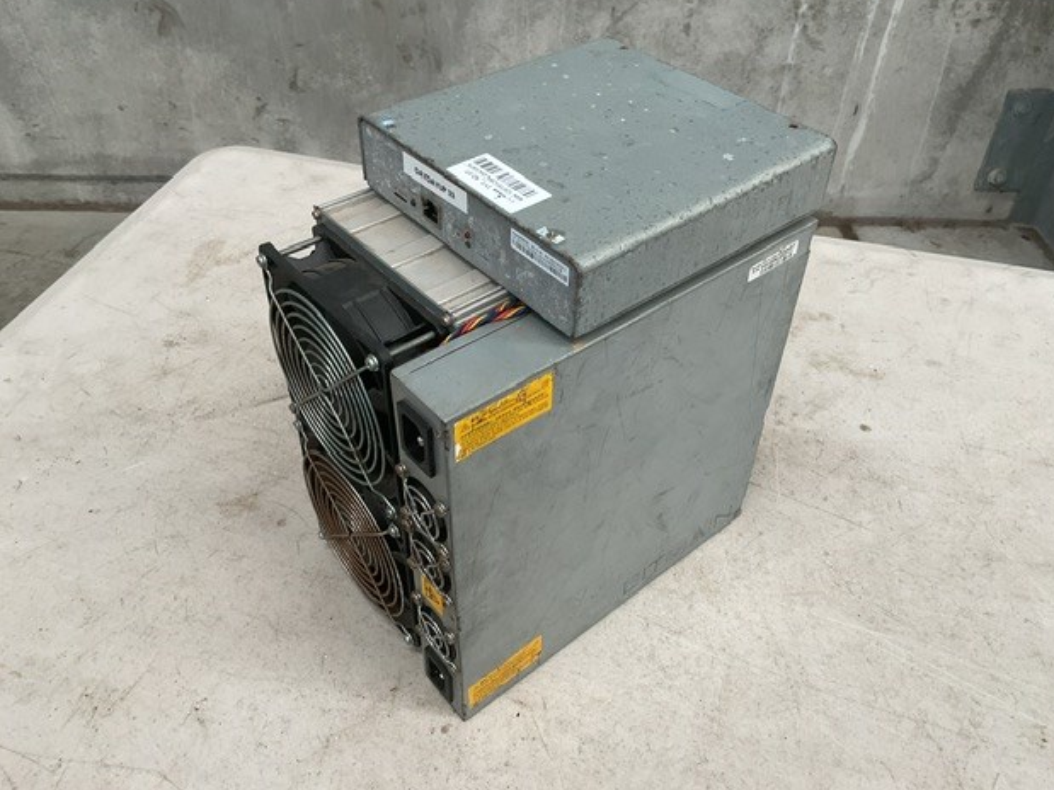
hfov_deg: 60.0
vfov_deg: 46.8
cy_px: 385
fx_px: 913
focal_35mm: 30
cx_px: 531
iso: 50
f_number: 1.8
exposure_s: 1/50
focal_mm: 3
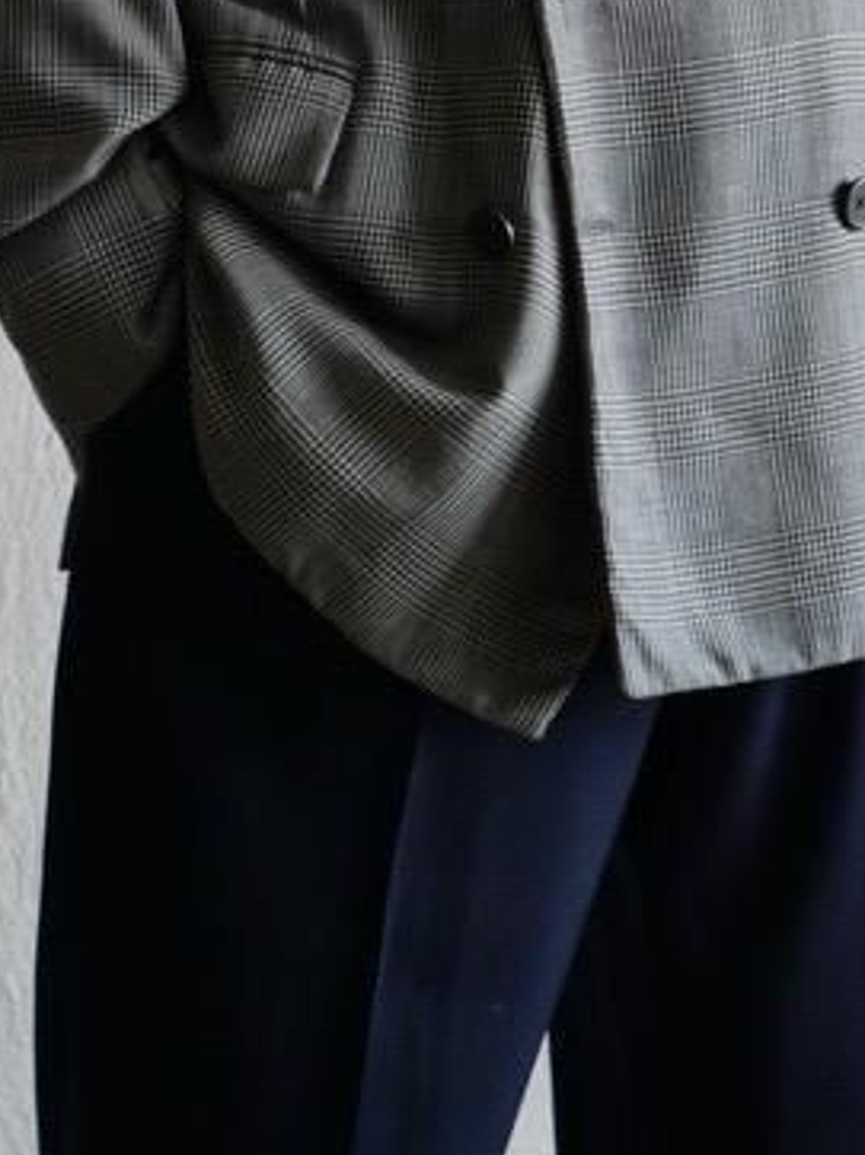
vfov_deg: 9.1
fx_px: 7239
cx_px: 488
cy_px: -88
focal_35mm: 217
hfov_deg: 6.8
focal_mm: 46
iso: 1000
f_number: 3.9
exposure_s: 1/100
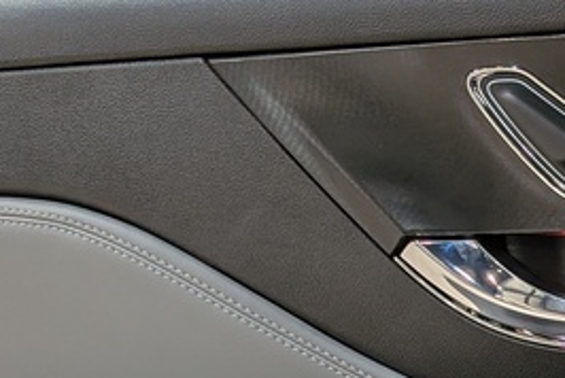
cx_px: 639
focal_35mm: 96
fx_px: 1508
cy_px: 578
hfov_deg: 20.1
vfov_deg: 13.4
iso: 28
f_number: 1.7
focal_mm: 4.53
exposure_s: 1/187
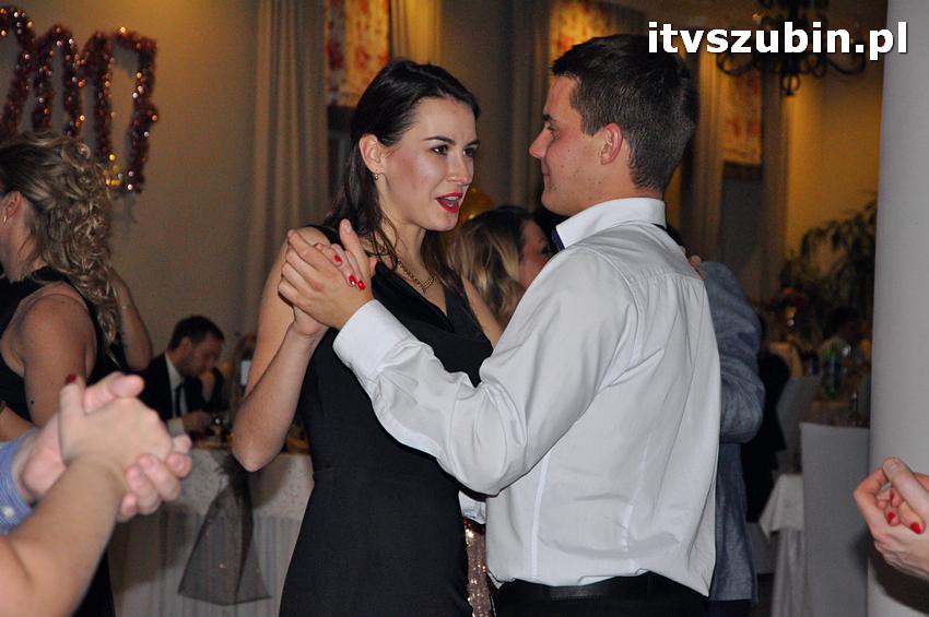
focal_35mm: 93
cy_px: 308
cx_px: 464
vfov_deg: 14.7
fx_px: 2398
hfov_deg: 21.9
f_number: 5.3
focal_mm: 62
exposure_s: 1/60
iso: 2000
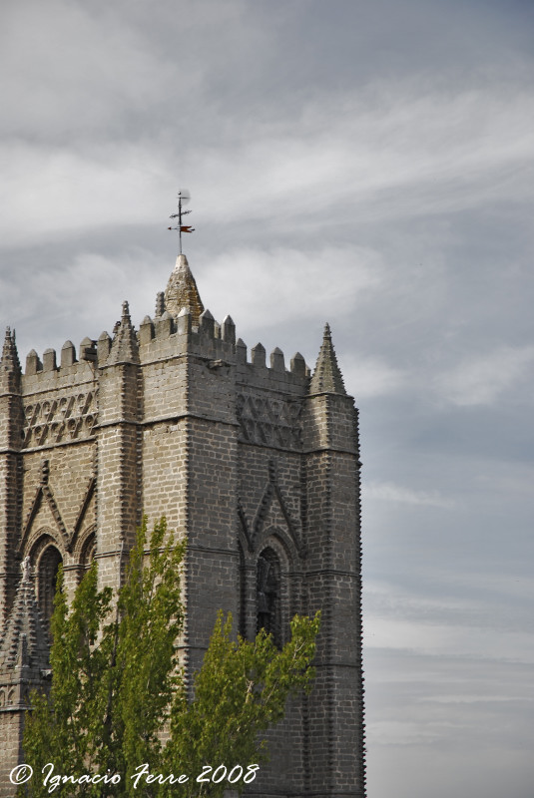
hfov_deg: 13.1
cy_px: 399
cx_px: 267
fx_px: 2331
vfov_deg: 19.4
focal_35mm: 105
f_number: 5
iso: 100
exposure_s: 1/100
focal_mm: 70
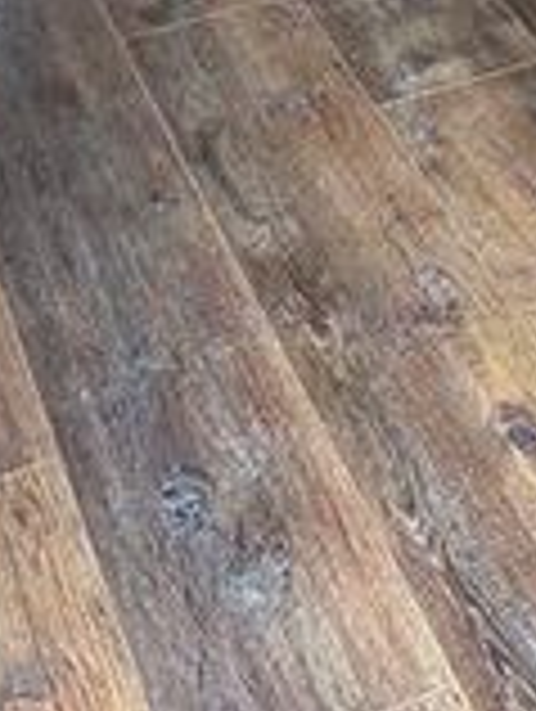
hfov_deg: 14.3
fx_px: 2080
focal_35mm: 101
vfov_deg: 16.2
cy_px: -592
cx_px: 626
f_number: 1.78
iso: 200
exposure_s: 1/120
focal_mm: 6.86
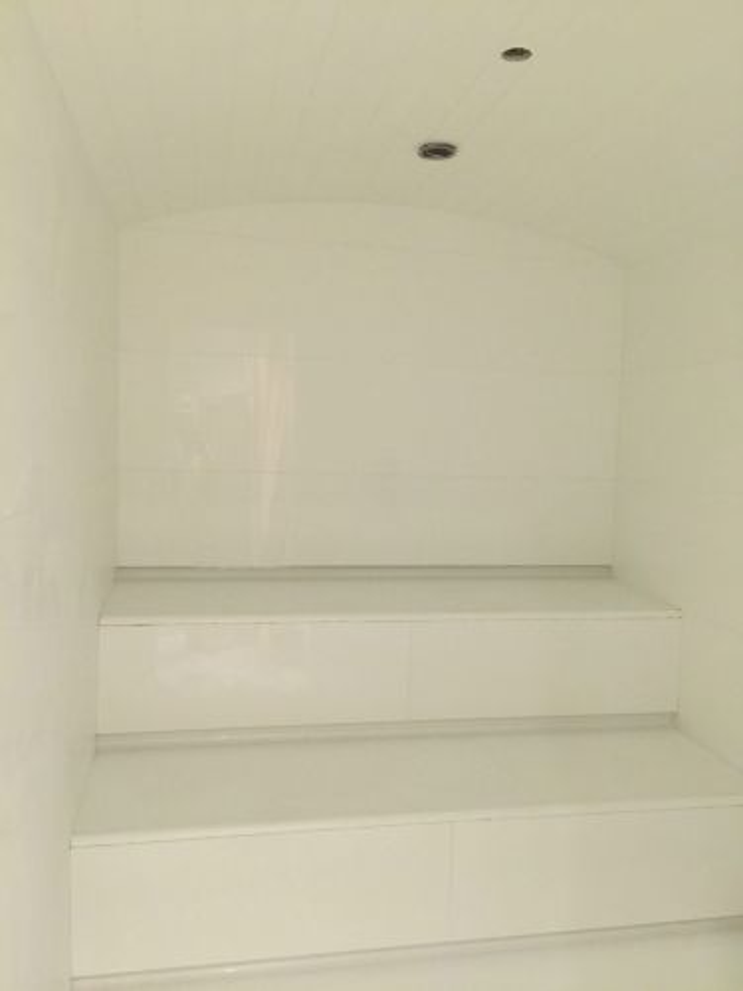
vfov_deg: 61.7
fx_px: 830
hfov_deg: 48.2
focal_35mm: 29
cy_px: 496
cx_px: 372
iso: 100
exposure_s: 1/15
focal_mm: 4.15
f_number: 2.2
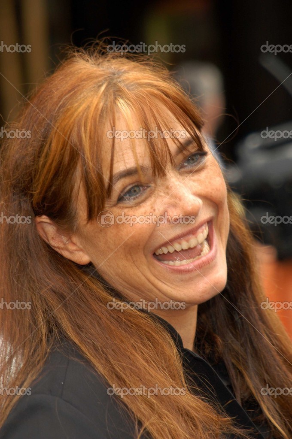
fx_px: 3291
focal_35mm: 270
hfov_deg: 5.1
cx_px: 146
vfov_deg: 7.6
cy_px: 220
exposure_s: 1/180
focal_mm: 180
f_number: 6.3
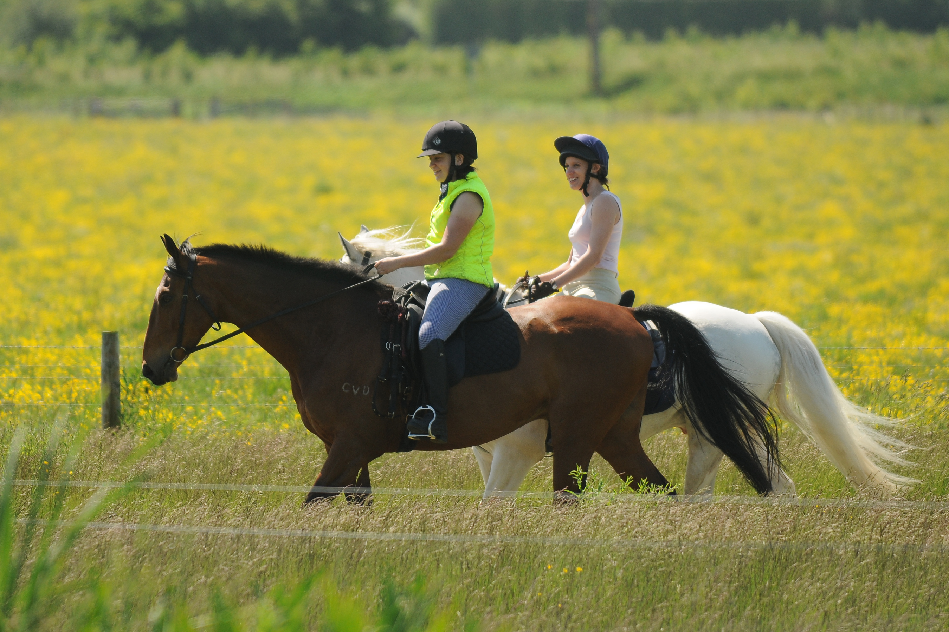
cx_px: 474
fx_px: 7908
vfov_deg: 4.6
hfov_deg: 6.9
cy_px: 316
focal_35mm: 300
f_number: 2.8
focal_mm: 200
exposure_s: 1/2000
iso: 200
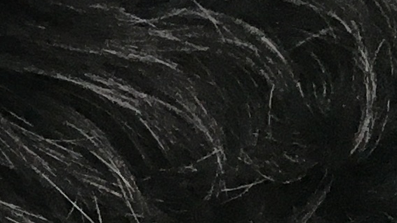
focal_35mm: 225
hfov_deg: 8.5
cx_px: -663
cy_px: -631
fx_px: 2368
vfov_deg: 4.9
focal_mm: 4.15
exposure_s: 1/30
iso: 40
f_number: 2.2
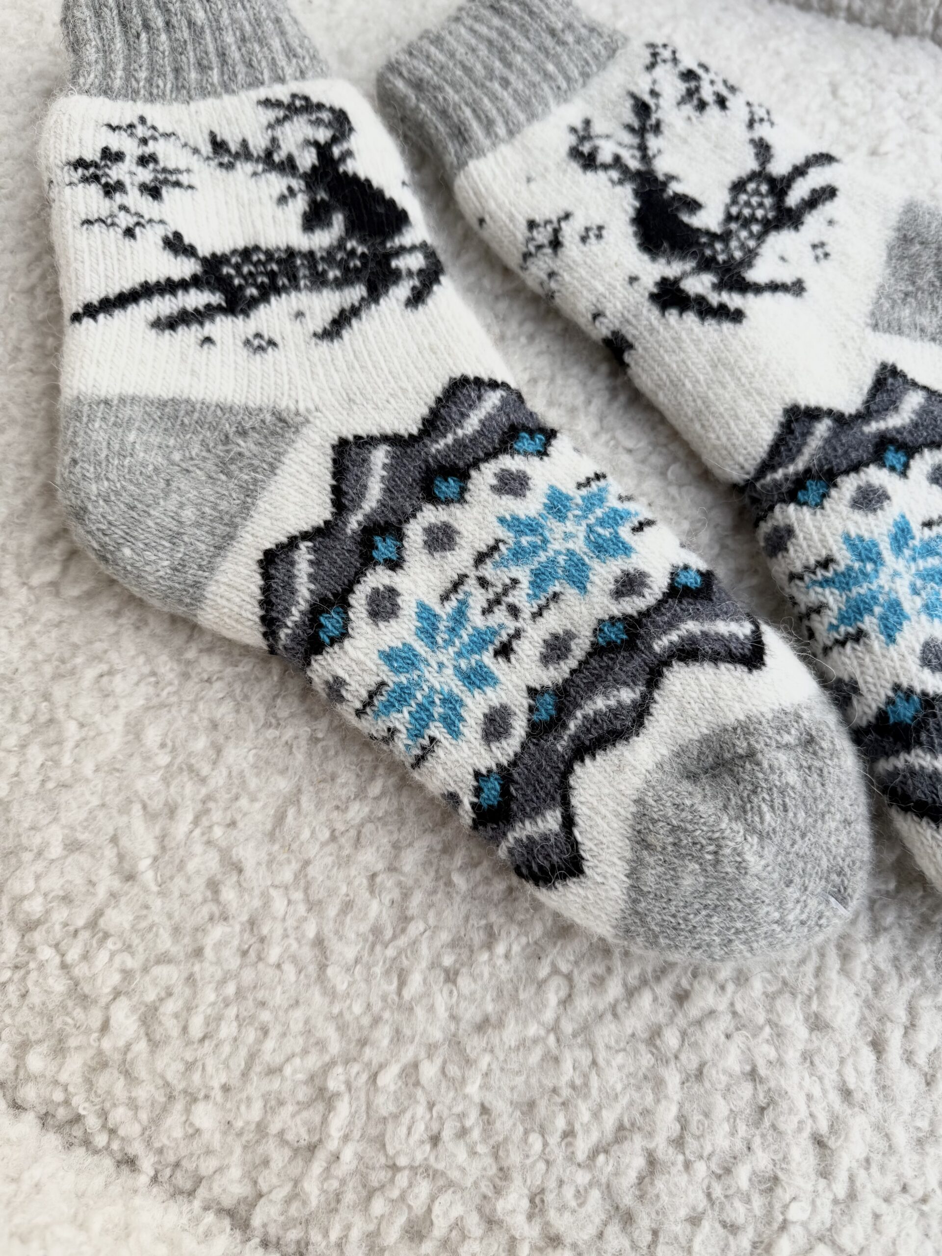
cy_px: 628
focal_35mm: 24
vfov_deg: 71.6
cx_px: 471
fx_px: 871
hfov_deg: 56.8
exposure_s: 1/920
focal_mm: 6.76
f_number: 1.78
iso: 80
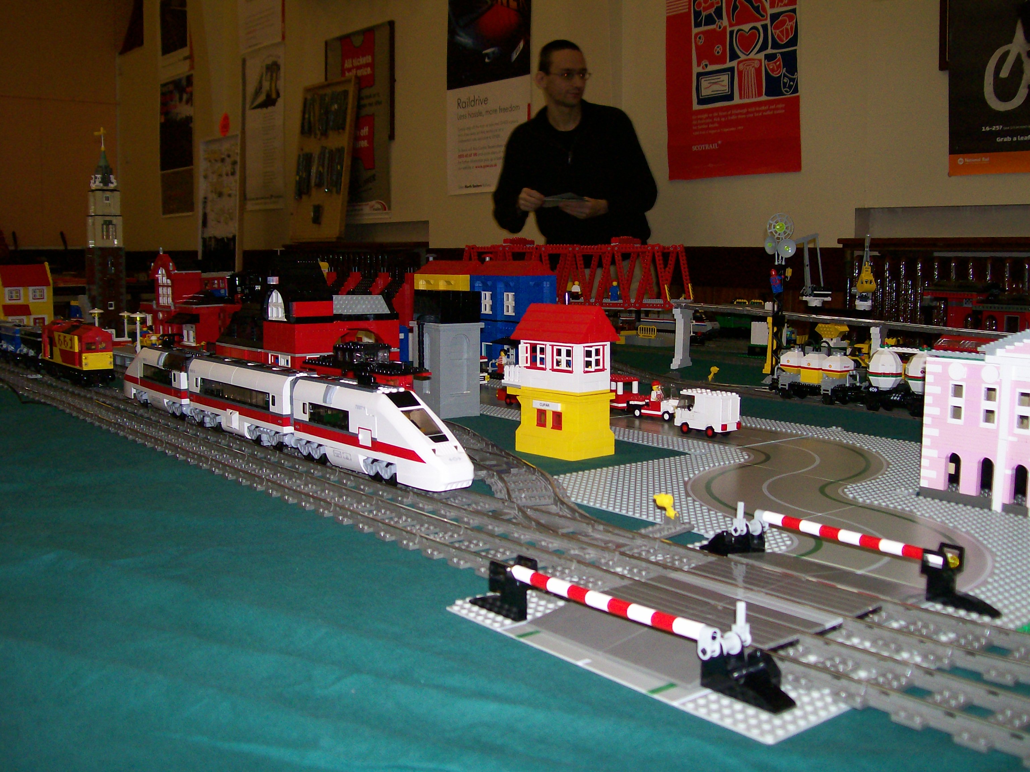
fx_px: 1071
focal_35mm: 36
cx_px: 515
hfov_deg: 51.4
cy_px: 386
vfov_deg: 39.7
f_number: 2.7
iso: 140
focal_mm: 6
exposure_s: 1/64
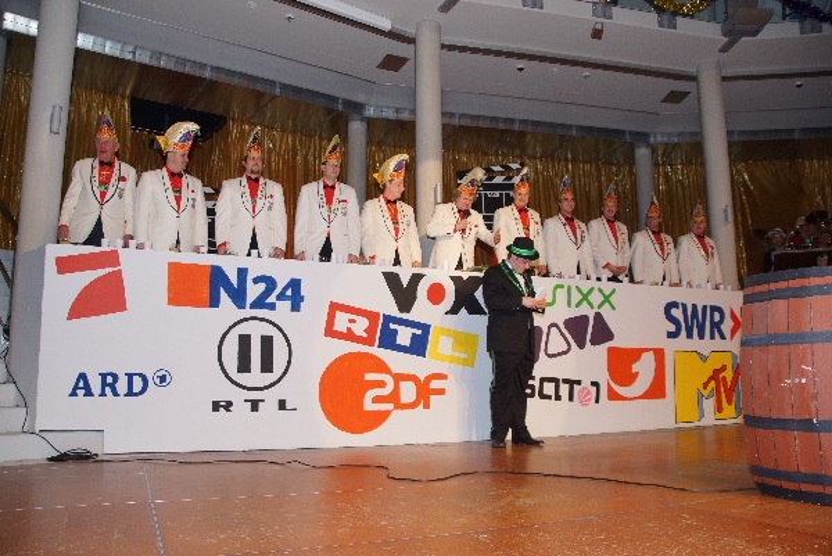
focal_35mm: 27
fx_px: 624
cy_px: 278
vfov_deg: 48.0
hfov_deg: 67.3
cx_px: 416
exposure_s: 1/160
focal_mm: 18
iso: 500
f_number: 4
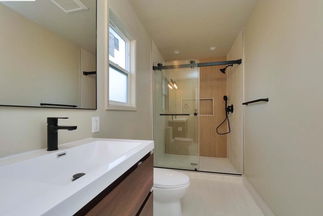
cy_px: 114
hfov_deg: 100.4
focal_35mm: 15
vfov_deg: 77.3
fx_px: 135
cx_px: 165
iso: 800
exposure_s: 1/160
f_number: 6.3
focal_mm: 7
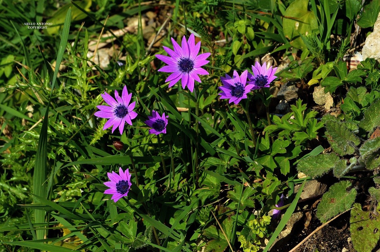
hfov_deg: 8.9
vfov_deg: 5.9
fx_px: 2451
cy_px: 126
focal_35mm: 232
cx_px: 190
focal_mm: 155
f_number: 25
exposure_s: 1/500
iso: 800
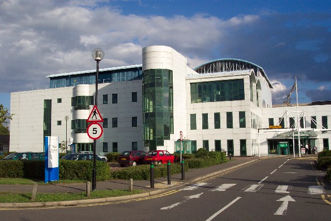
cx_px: 166
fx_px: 349
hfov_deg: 50.7
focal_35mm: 38
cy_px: 110
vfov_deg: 35.1
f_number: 4.8
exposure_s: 1/1000
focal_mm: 8
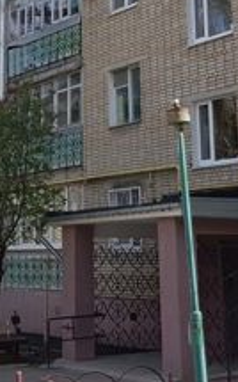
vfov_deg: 24.8
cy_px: 69
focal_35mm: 82
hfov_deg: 15.9
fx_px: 853
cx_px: 83
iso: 40
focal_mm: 4.2
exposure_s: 1/1060
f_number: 1.7
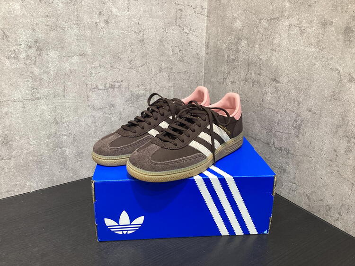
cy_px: 133
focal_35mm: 31
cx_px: 178
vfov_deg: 45.5
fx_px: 318
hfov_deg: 58.3
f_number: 2.4
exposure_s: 1/50
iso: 80
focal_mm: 3.3
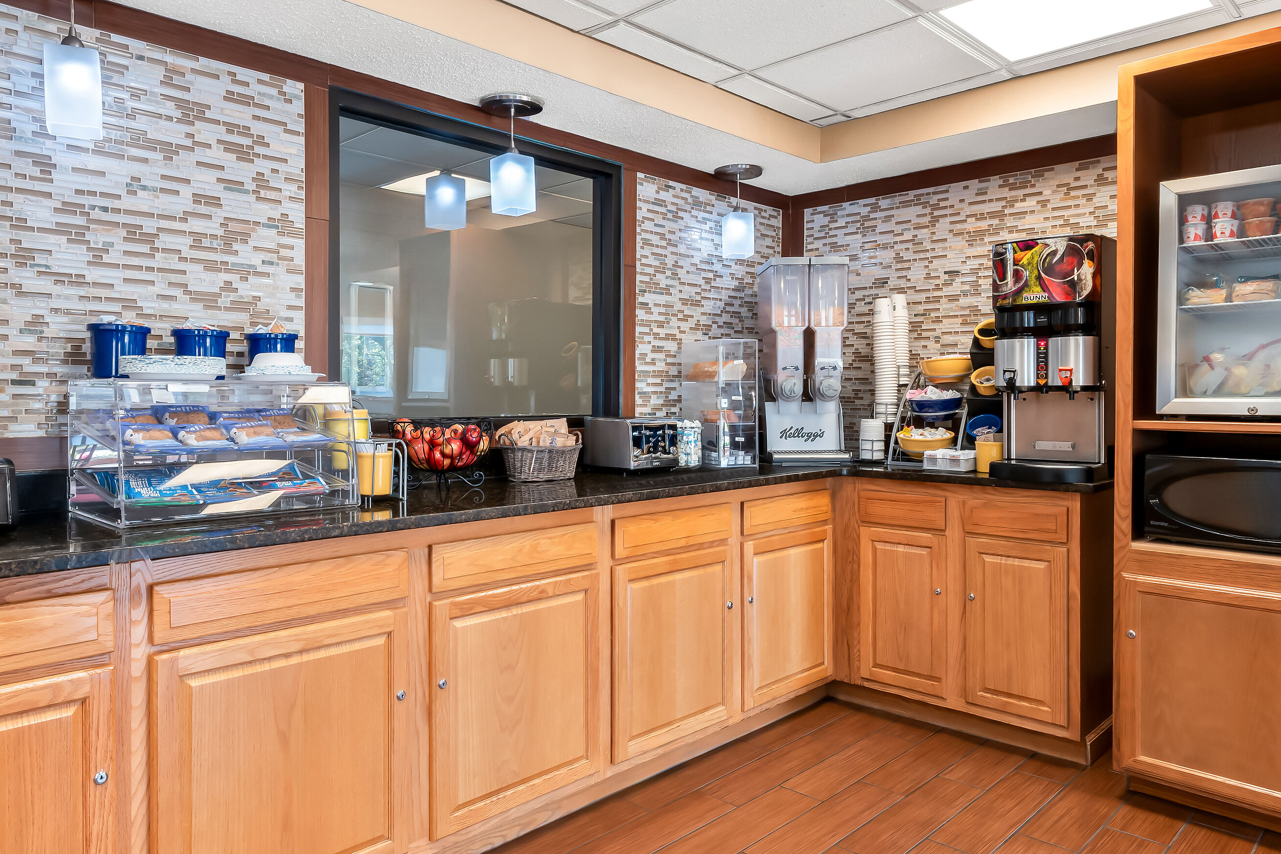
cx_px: 604
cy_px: 432
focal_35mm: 24
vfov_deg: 53.1
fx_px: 854
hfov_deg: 73.7
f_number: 8
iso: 200
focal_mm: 10
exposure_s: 1/13
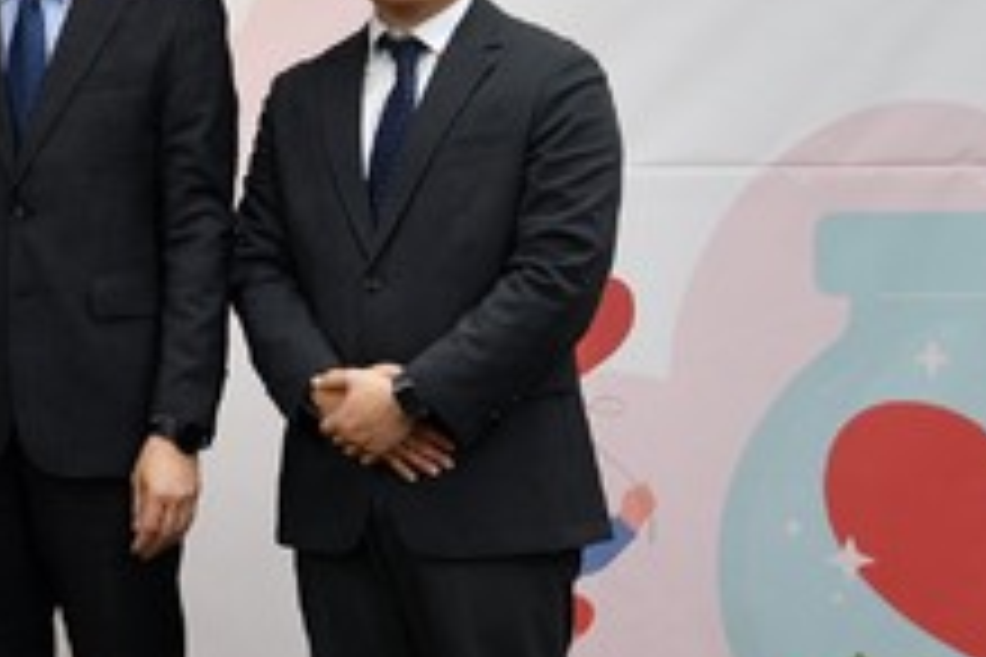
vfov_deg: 11.9
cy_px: 328
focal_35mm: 115
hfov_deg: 16.7
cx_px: -333
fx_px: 3149
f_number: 4.2
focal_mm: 42
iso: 180
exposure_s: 1/50
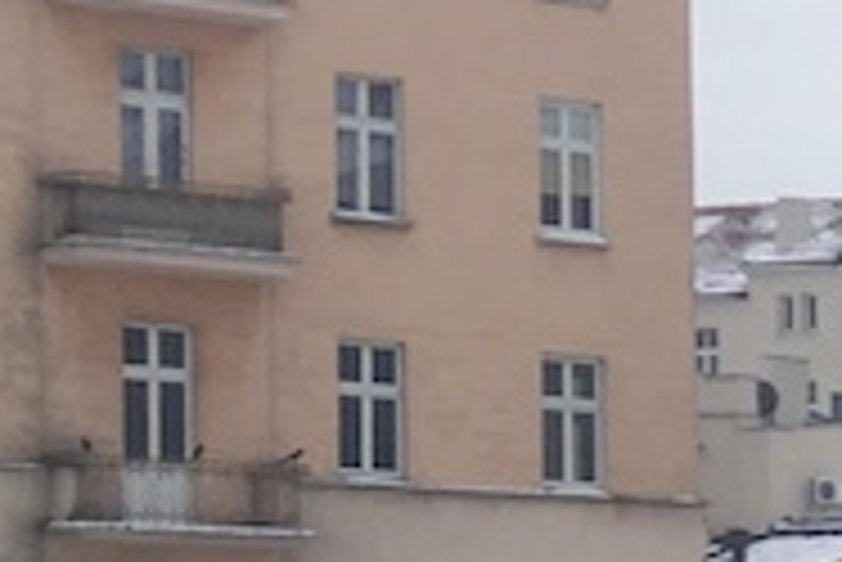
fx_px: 4822
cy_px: 899
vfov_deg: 6.6
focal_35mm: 206
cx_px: 2494
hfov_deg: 8.4
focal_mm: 4.15
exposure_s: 1/663
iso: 25
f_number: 2.2
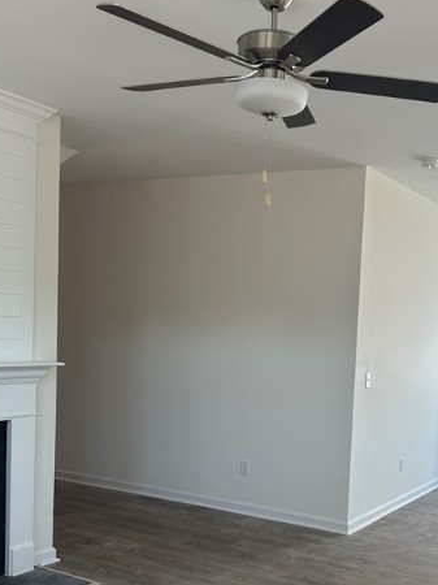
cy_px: 378
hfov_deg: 34.3
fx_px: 692
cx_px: 335
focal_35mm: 41
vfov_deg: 45.3
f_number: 1.78
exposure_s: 1/181
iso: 64
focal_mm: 6.86
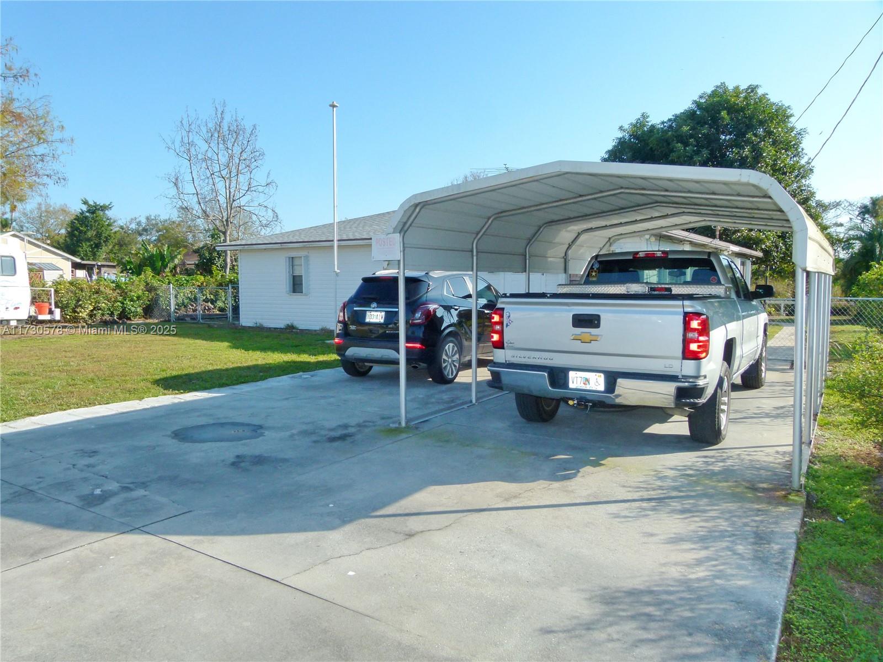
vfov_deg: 54.9
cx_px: 442
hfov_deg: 69.4
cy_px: 331
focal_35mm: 25
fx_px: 638
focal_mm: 4.5
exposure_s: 1/640
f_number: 4
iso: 100
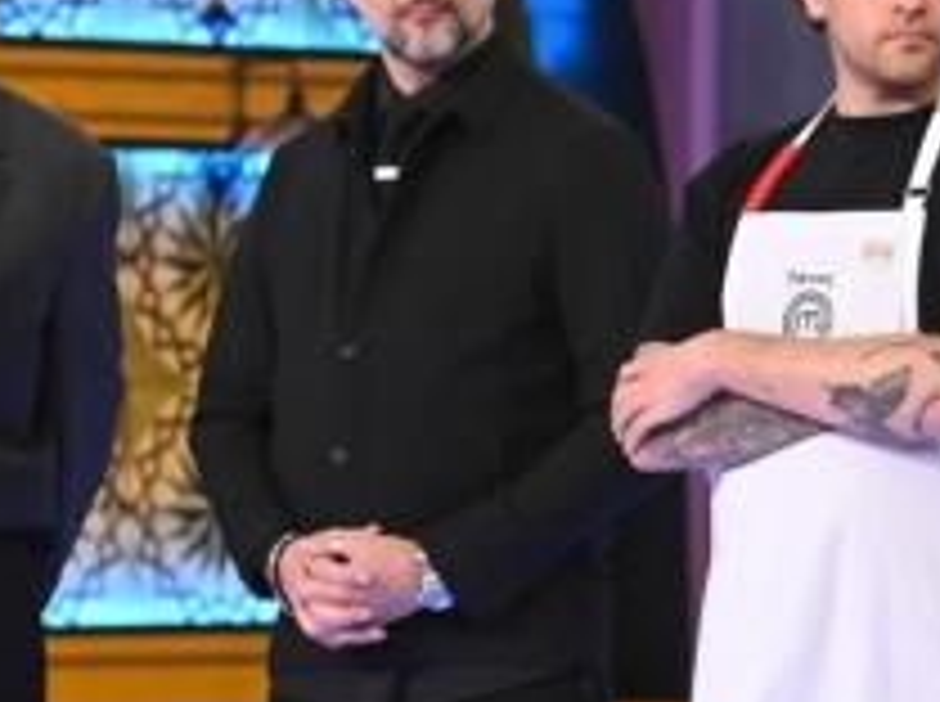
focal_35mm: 320
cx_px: 720
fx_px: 8675
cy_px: 832
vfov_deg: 4.6
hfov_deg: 6.2
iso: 3200
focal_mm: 70
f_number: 3.5
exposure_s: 1/200
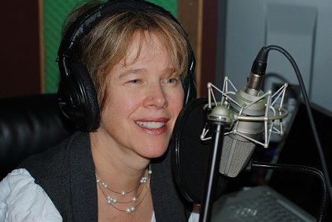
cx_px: 166
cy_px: 111
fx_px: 692
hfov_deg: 27.0
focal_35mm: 75
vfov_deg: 18.2
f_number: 4
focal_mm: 50
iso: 100
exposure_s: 1/125
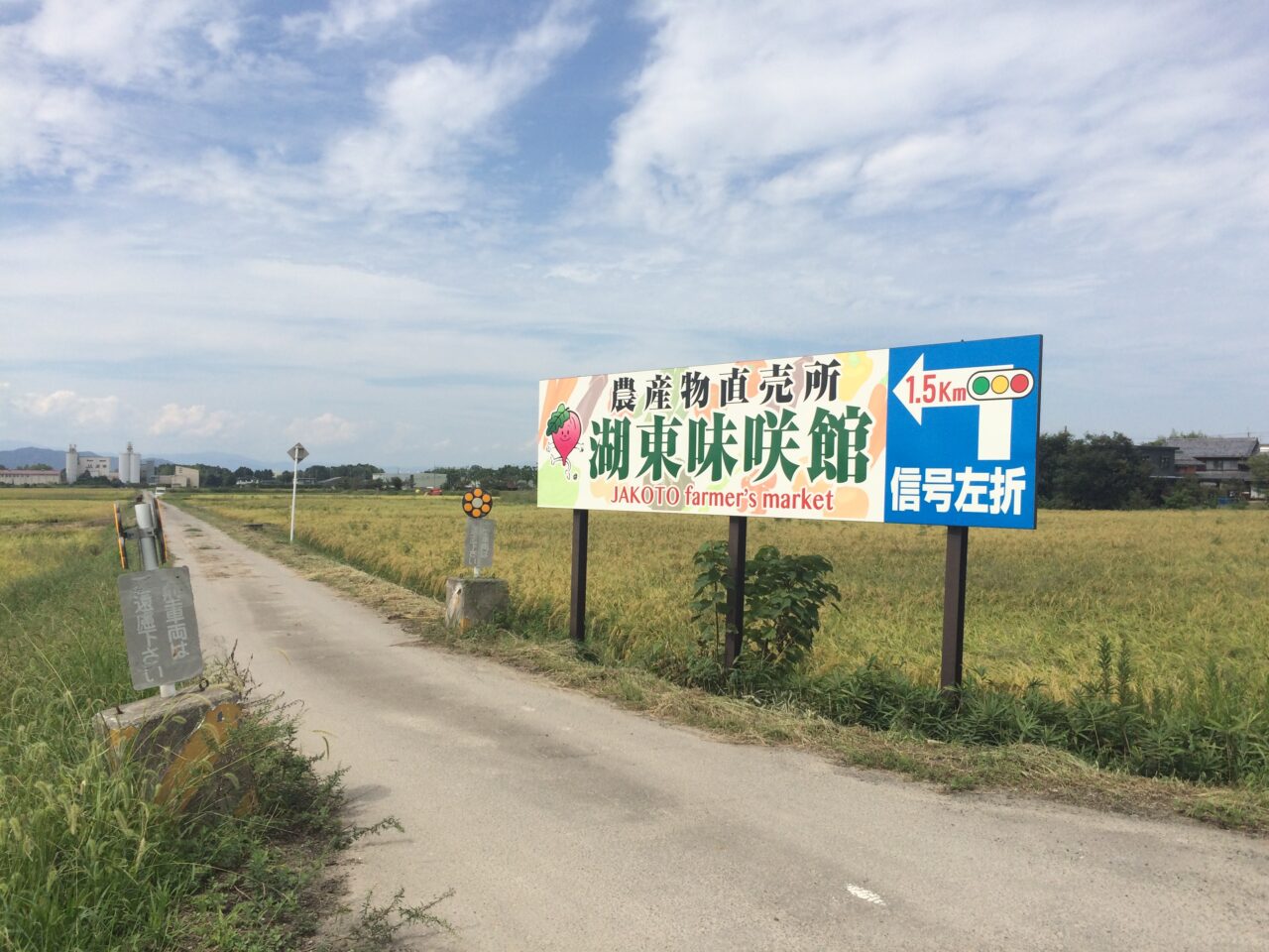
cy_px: 476
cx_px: 634
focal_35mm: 29
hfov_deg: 61.7
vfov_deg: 48.2
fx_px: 1063
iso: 32
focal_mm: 4.15
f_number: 2.2
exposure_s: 1/3425
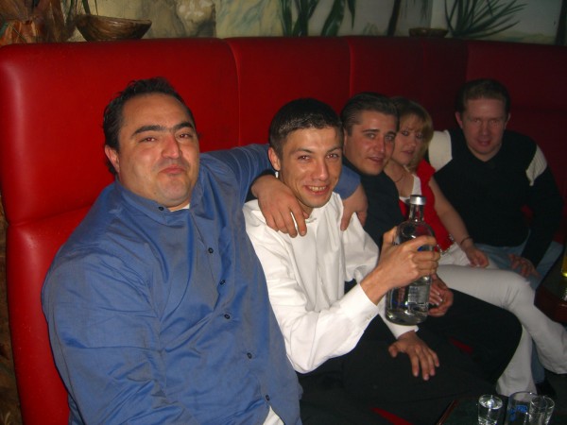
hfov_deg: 49.0
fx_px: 622
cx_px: 284
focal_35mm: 38
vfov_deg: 37.7
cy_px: 212
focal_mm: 7.9
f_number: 2.8
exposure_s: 1/60
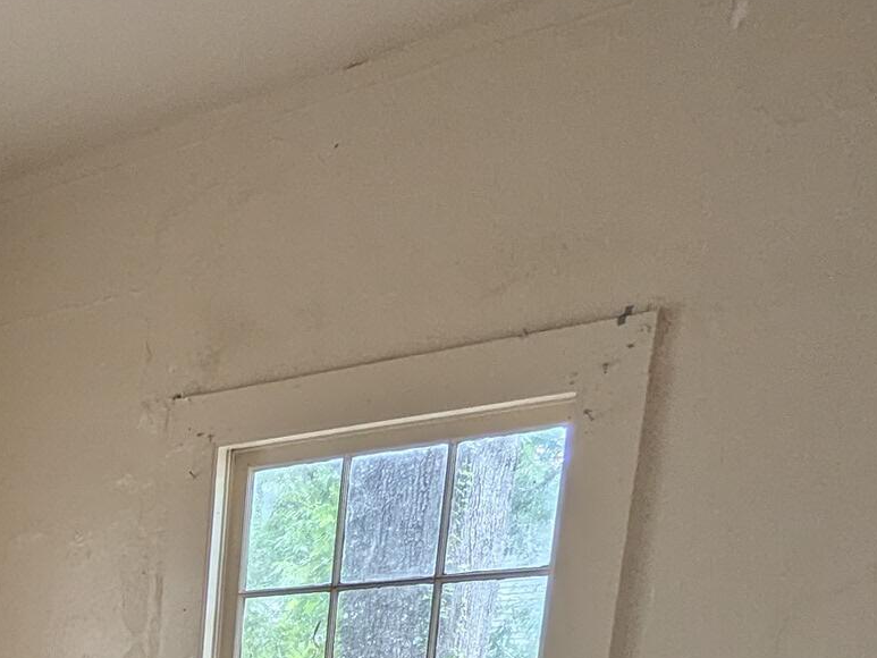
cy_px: 1073
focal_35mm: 53
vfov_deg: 21.4
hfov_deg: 28.7
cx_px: -297
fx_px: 1343
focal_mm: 2.35
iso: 41
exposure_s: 1/39.6
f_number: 2.2
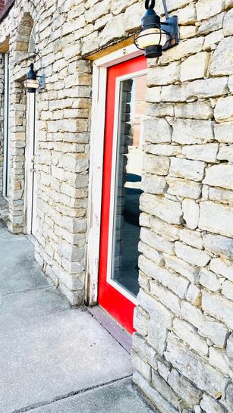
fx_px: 351
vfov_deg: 60.6
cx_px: 104
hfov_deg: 36.7
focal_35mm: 32
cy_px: 169
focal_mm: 6.86
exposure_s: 1/887
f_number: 1.78
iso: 80
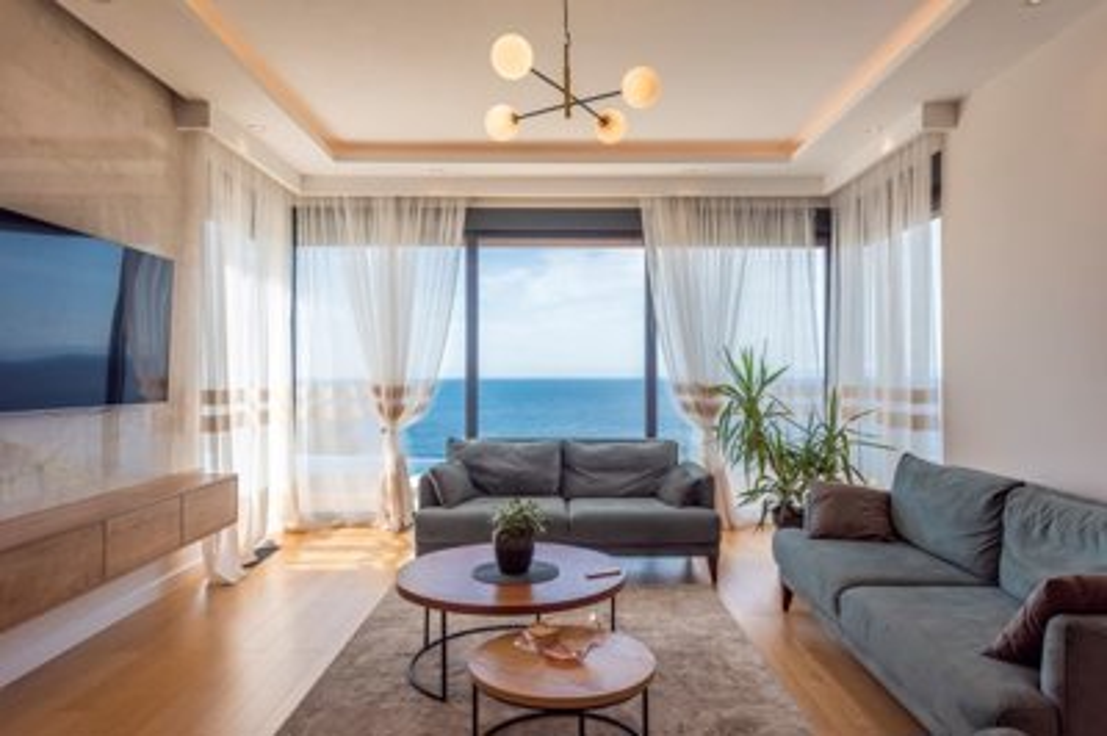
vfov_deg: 53.1
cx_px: 554
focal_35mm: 24
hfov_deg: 73.8
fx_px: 737
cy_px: 368
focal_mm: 24
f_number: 5.6
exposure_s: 1/640
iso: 100
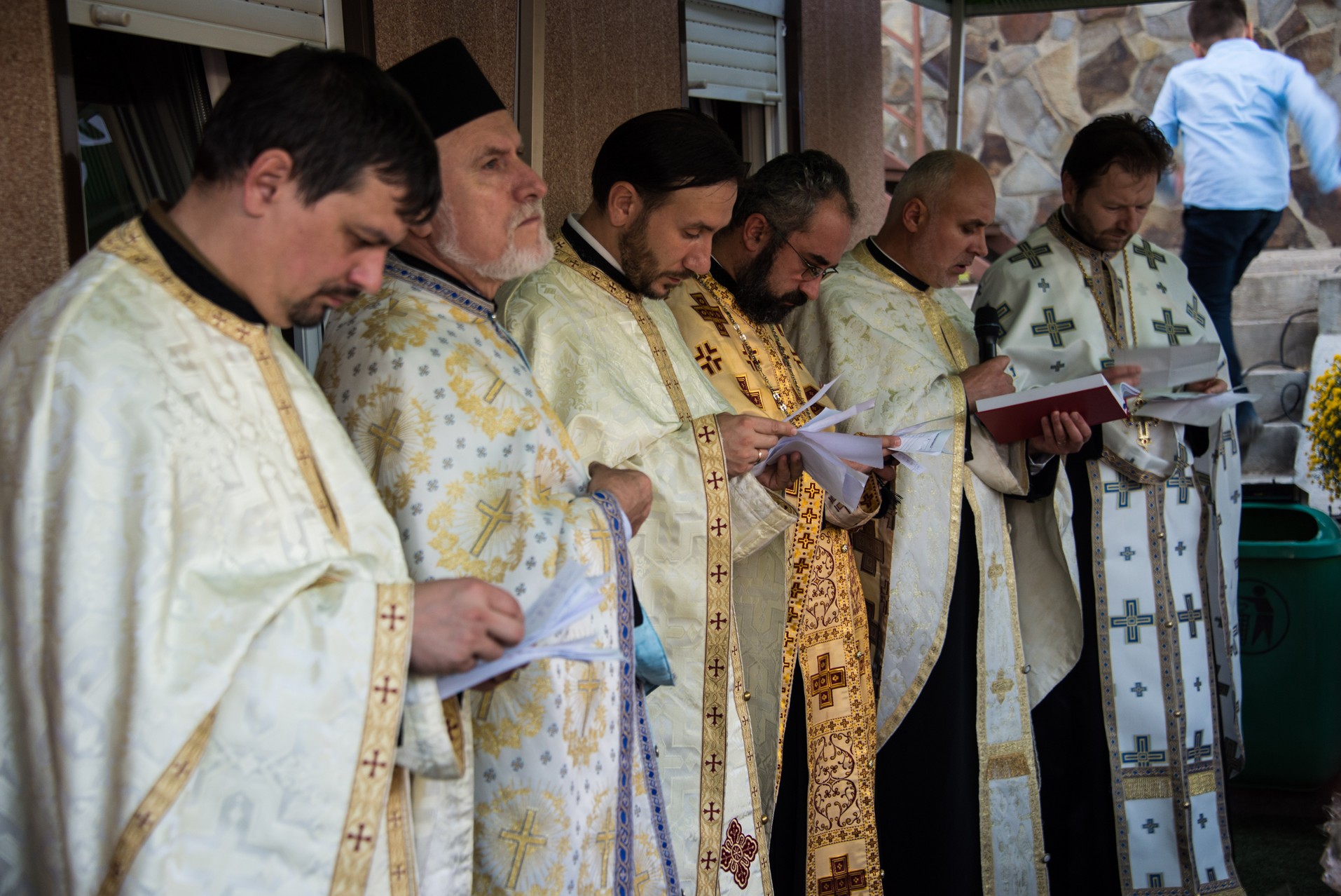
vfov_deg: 17.5
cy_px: 448
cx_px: 670
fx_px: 2907
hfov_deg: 26.0
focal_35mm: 78
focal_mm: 78
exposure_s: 1/60
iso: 560
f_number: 5
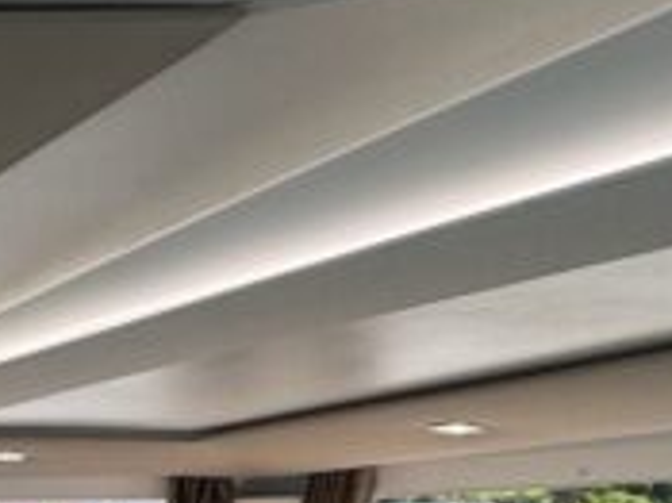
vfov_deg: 15.7
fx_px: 1591
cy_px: 868
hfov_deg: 17.0
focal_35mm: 82
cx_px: -699
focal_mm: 2.22
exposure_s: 1/166
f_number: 2.2
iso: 40
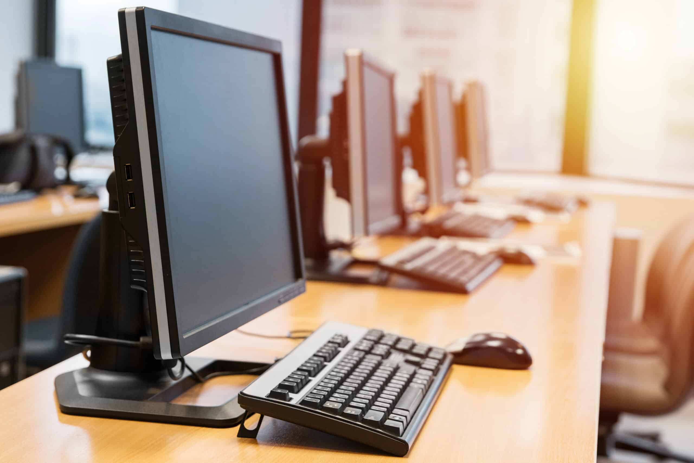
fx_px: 1446
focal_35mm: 75
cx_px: 347
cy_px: 232
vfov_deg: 18.2
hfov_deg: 27.0
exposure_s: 1/200
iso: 1000
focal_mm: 50
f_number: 4
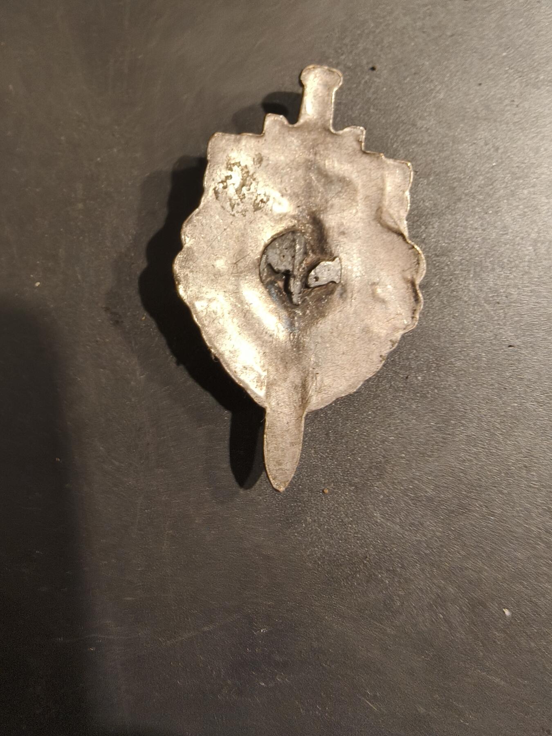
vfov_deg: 73.9
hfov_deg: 58.9
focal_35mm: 23
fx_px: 489
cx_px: 276
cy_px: 368
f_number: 2
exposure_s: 1/42.7
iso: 250
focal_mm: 2.32
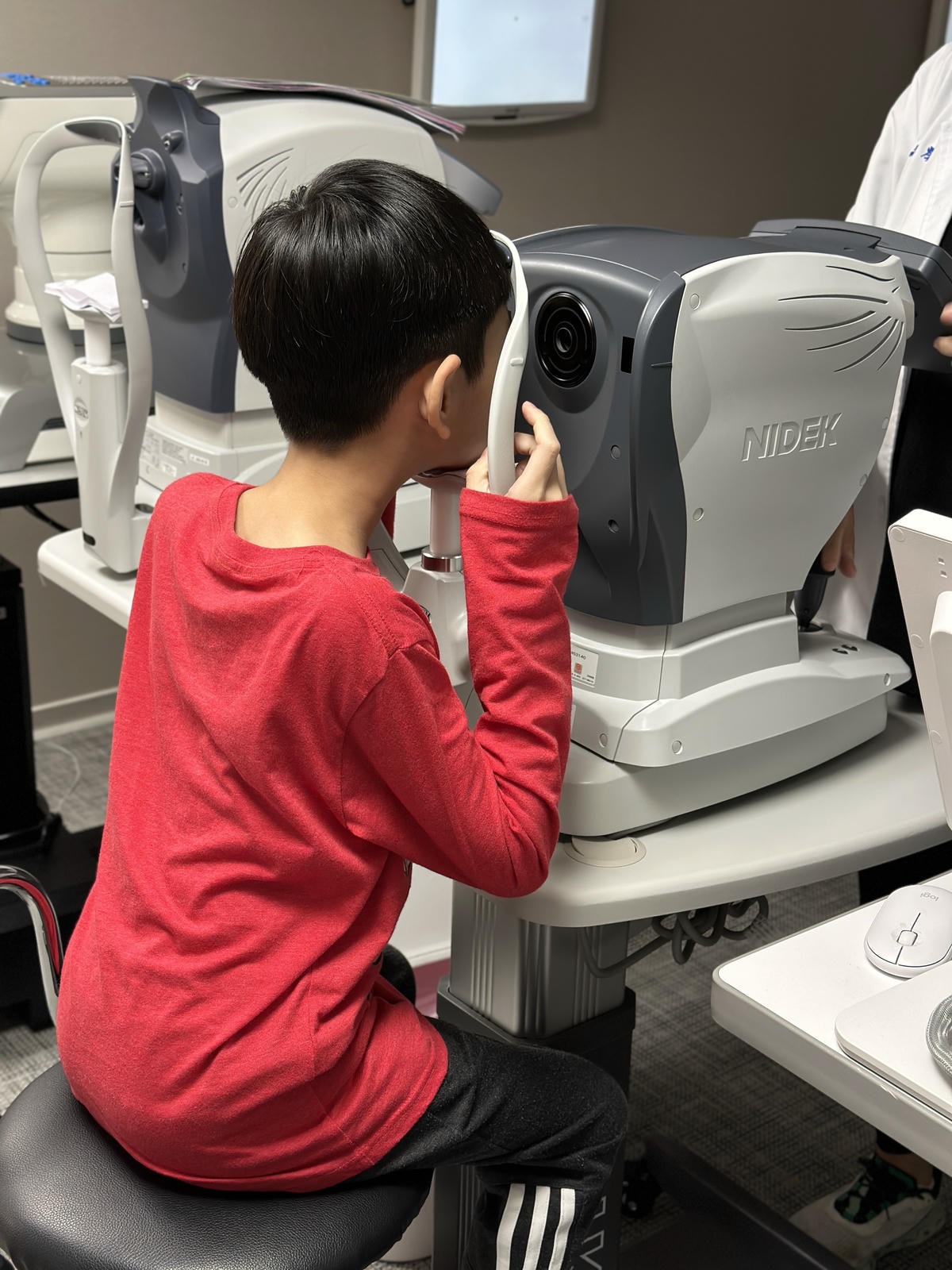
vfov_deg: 39.7
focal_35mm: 48
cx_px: 476
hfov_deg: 30.3
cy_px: 635
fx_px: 1760
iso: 100
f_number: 1.78
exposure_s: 1/60
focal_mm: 6.86
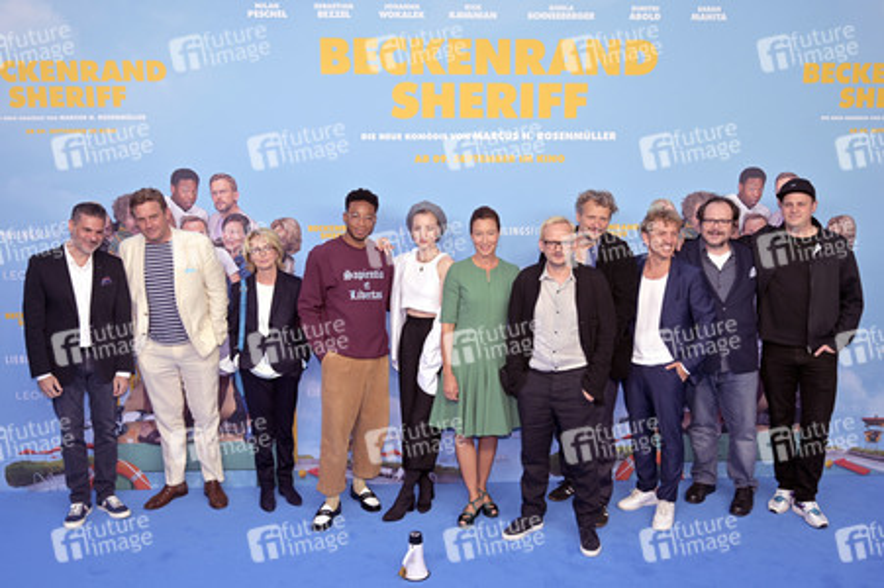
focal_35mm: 32
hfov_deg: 59.5
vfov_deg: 41.7
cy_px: 294
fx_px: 773
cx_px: 442
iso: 160
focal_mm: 31.5
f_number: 4
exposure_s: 1/200
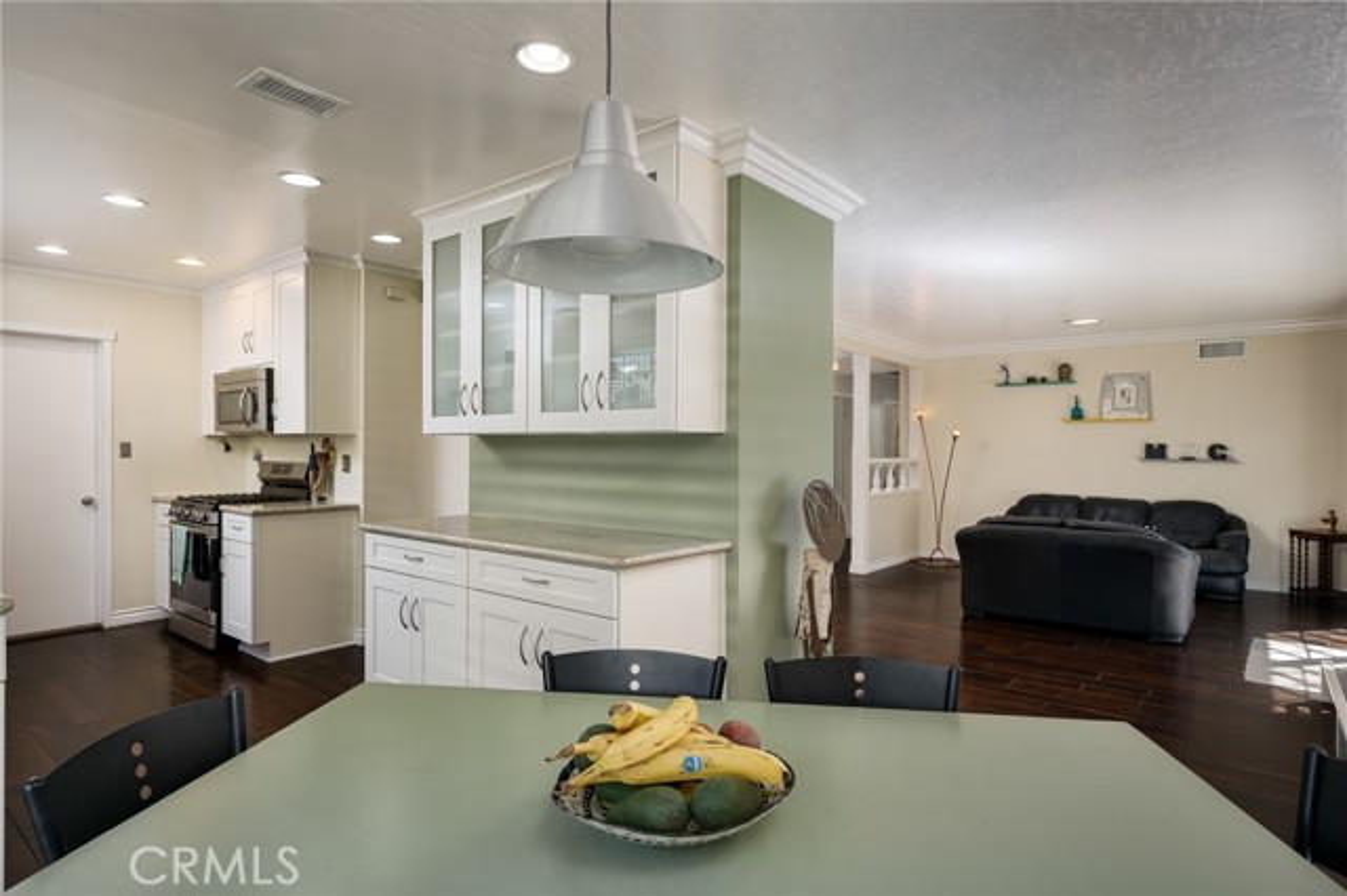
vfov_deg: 64.5
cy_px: 448
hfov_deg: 86.9
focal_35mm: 19
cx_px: 674
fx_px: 711
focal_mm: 19
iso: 400
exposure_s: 1/50
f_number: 16
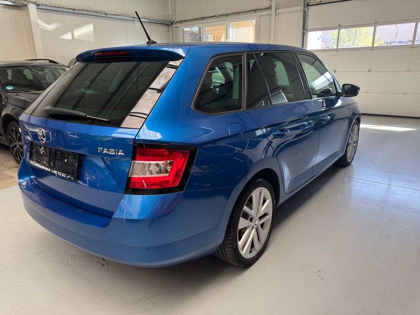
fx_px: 291
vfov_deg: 56.8
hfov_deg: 71.6
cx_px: 210
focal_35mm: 24
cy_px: 158
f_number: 1.78
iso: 160
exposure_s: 1/121
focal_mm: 6.76
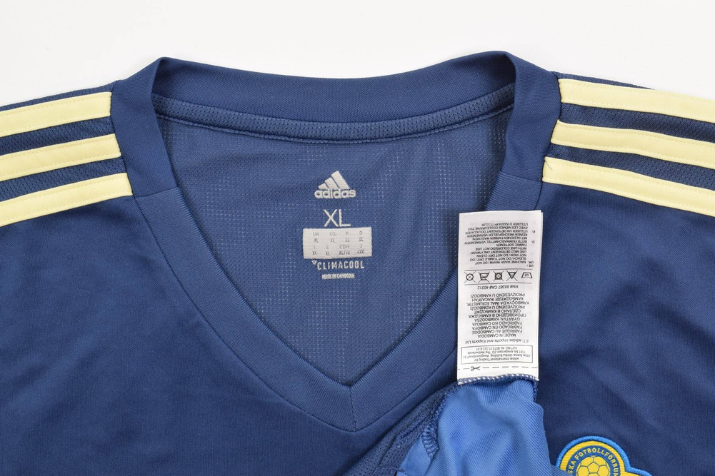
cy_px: 238
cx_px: 358
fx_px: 923
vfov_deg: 28.9
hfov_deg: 42.3
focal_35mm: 46
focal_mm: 31
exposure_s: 1/40
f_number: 11
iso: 400
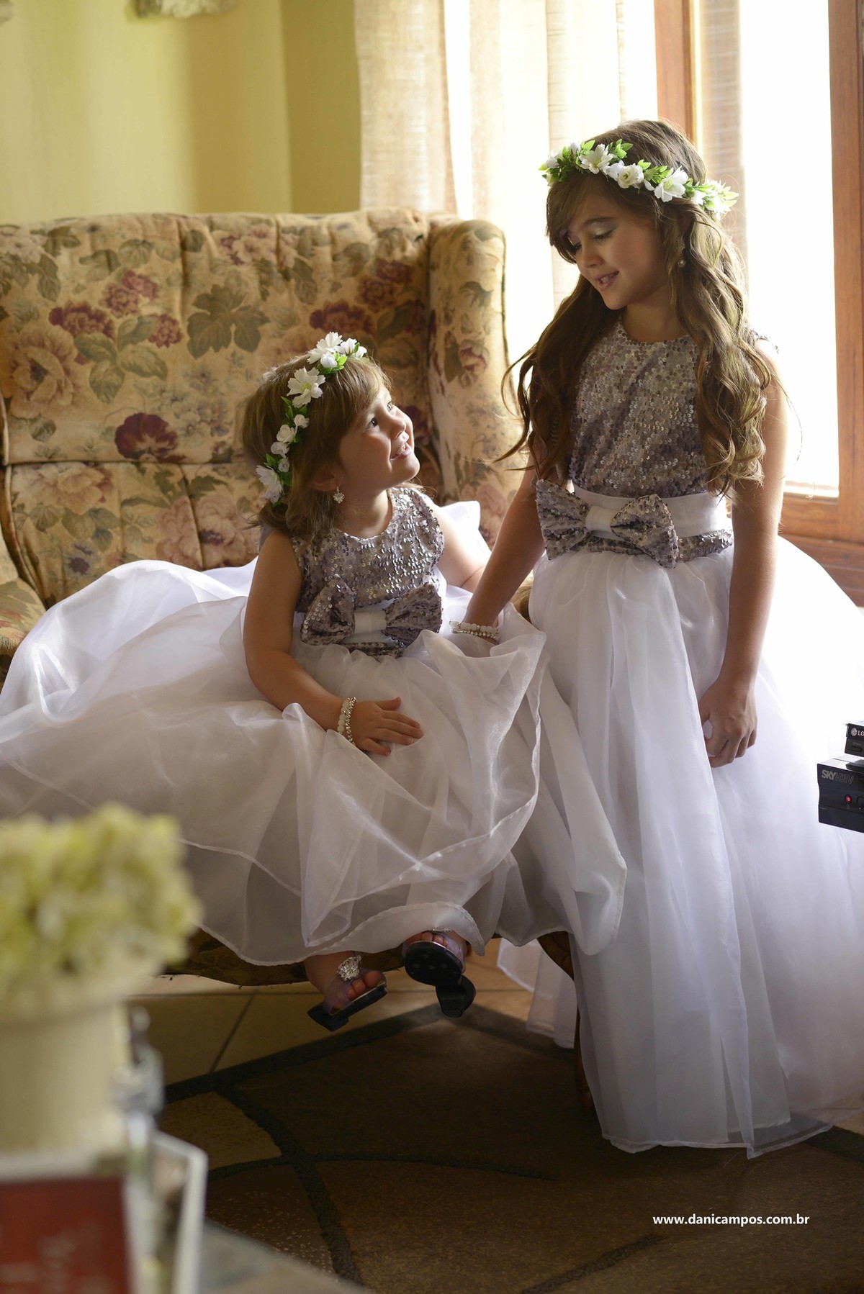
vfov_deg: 23.9
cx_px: 432
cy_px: 647
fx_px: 3057
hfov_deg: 16.1
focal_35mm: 85
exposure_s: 1/125
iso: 1000
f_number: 2.8
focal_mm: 85
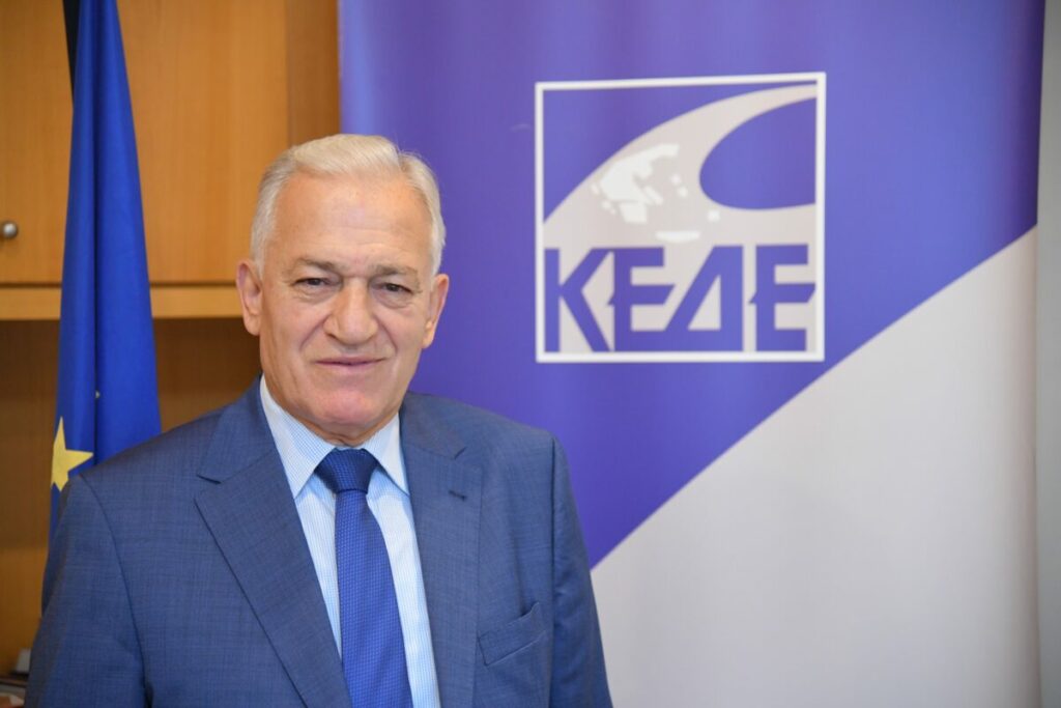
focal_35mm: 92
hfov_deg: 22.1
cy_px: 354
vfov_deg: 14.9
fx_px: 2712
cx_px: 530
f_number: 4
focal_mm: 92
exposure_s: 1/250
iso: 4000
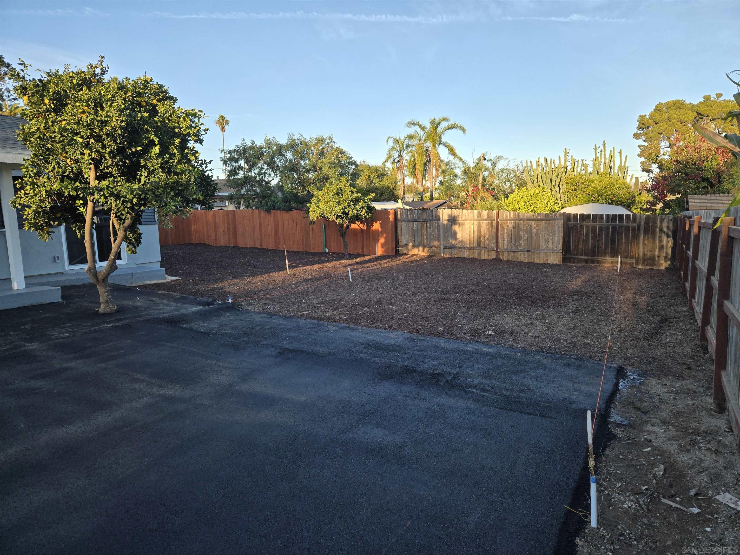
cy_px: 278
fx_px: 492
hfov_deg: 73.9
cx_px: 370
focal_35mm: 23
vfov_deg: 58.9
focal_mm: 5.4
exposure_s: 1/1525
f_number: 1.8
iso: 80
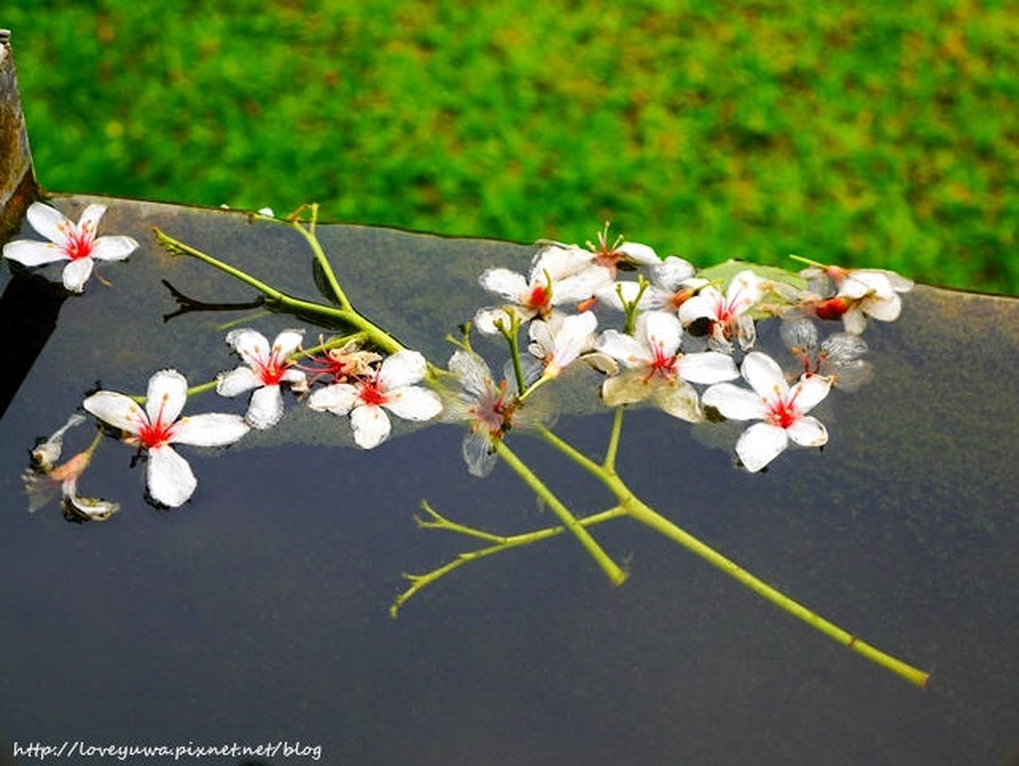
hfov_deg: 23.3
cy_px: 383
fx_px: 2475
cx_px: 510
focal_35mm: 84
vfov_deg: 17.6
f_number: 5.6
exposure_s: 1/125
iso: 160
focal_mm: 42
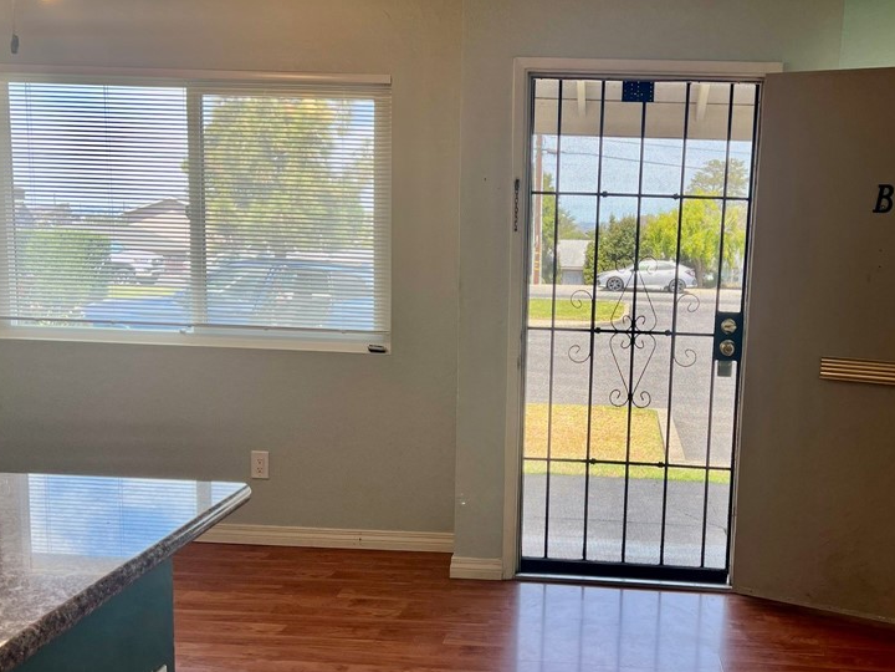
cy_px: 397
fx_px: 957
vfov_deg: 38.5
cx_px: 561
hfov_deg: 49.6
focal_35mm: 37
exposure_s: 1/290
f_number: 1.5
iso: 40
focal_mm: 5.7
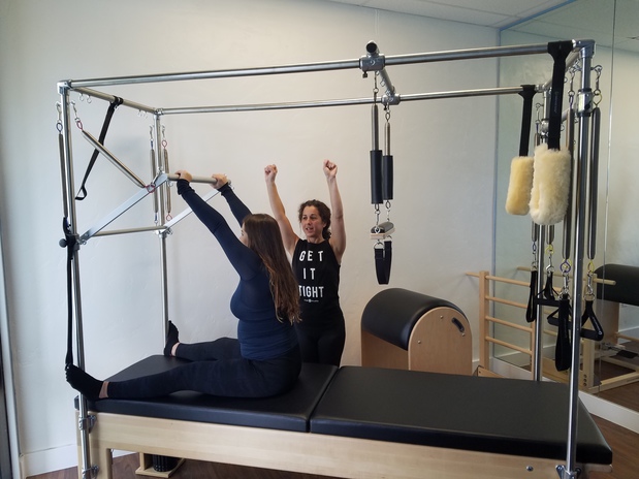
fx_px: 480
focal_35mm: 26
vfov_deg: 53.0
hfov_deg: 67.3
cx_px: 320
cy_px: 240
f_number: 1.7
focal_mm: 4.2
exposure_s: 1/60
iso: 80
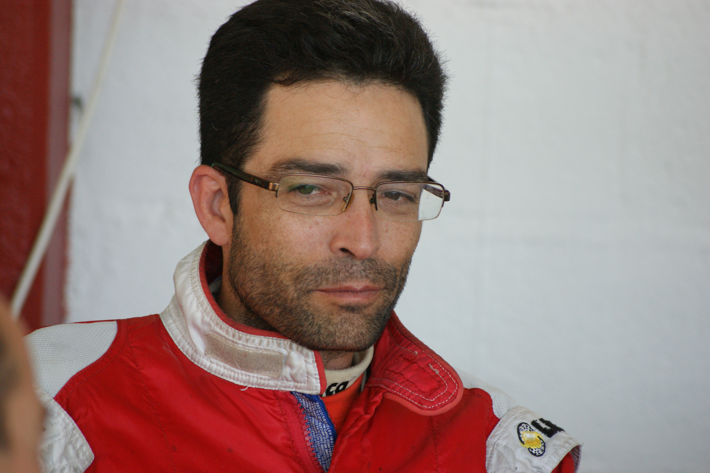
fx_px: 4730
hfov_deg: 8.6
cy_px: 236
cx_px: 355
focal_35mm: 240
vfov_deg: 5.7
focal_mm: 160
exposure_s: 1/320
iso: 400
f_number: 5
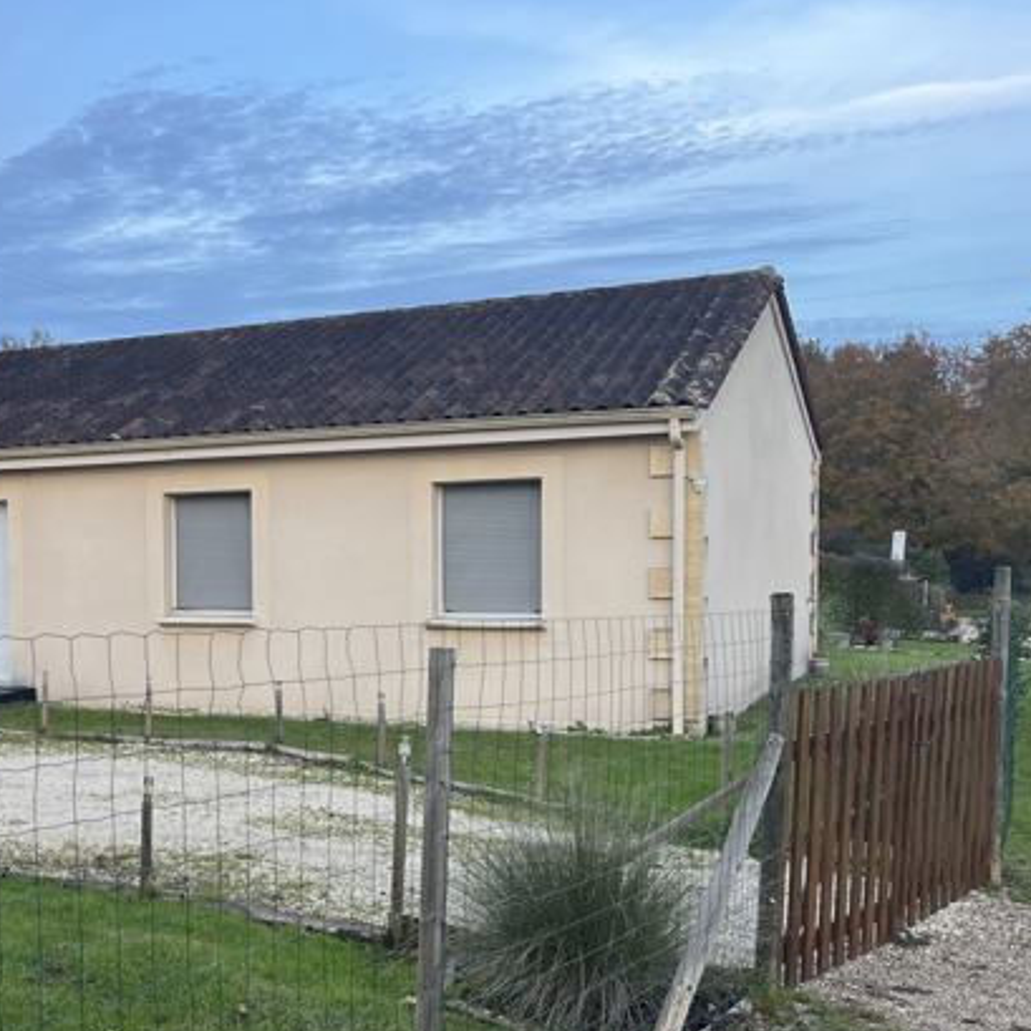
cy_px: 610
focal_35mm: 45
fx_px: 1516
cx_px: 43
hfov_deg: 34.7
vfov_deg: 37.4
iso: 50
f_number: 1.6
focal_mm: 5.1
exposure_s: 1/121
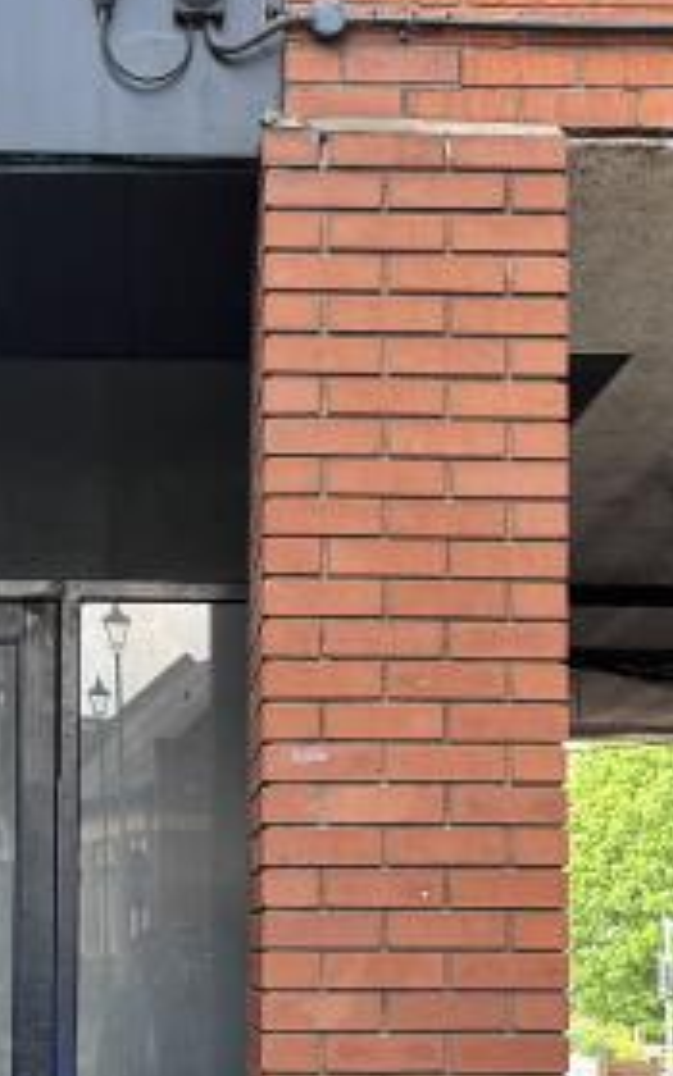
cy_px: 707
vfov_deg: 22.2
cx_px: 277
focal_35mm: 93
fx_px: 2729
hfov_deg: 14.1
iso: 80
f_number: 1.78
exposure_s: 1/121
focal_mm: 6.76
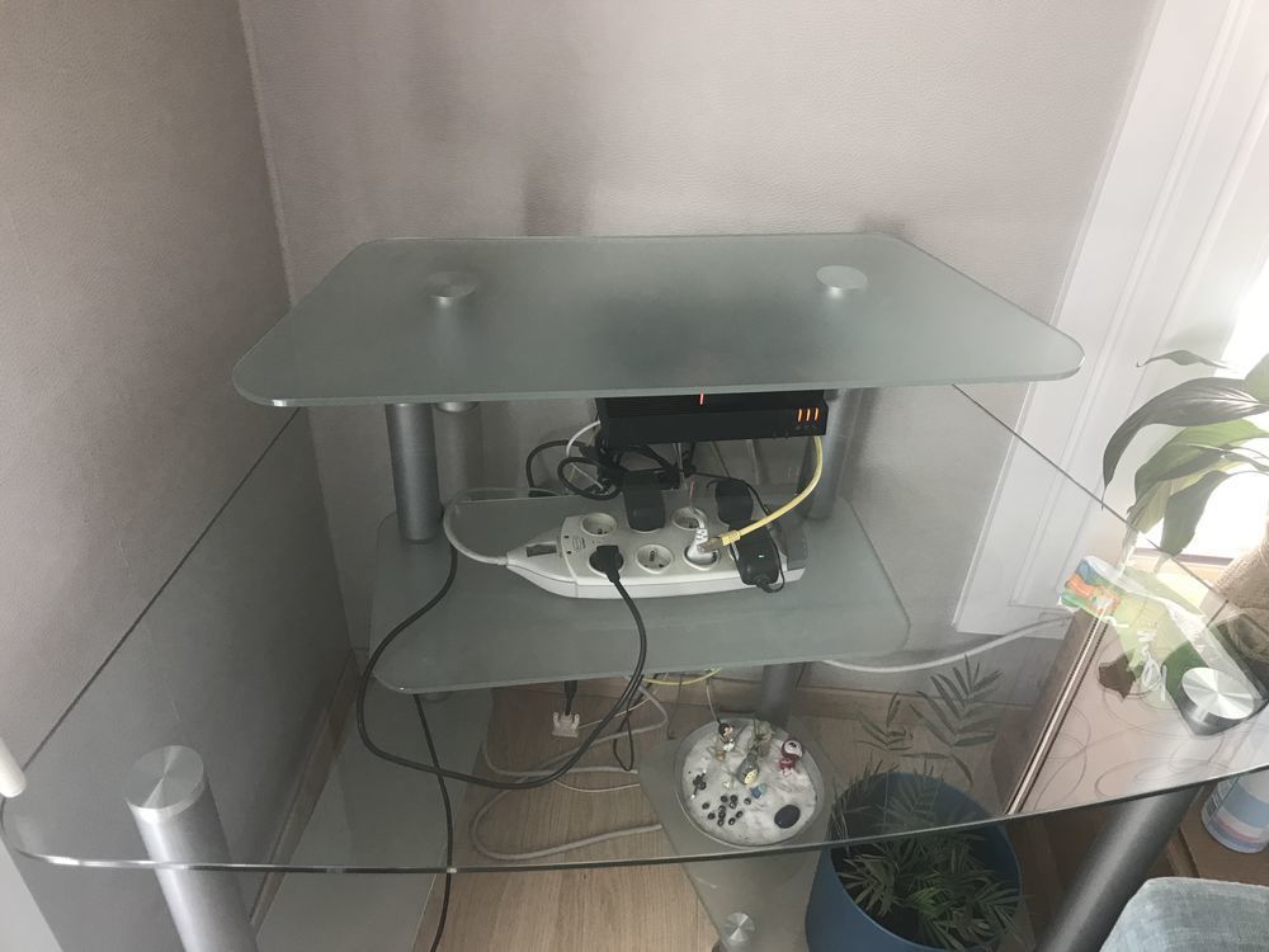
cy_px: 476
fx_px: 1026
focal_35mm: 28
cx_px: 634
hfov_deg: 63.4
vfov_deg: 49.7
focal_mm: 3.99
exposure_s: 1/33
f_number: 1.8
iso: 32
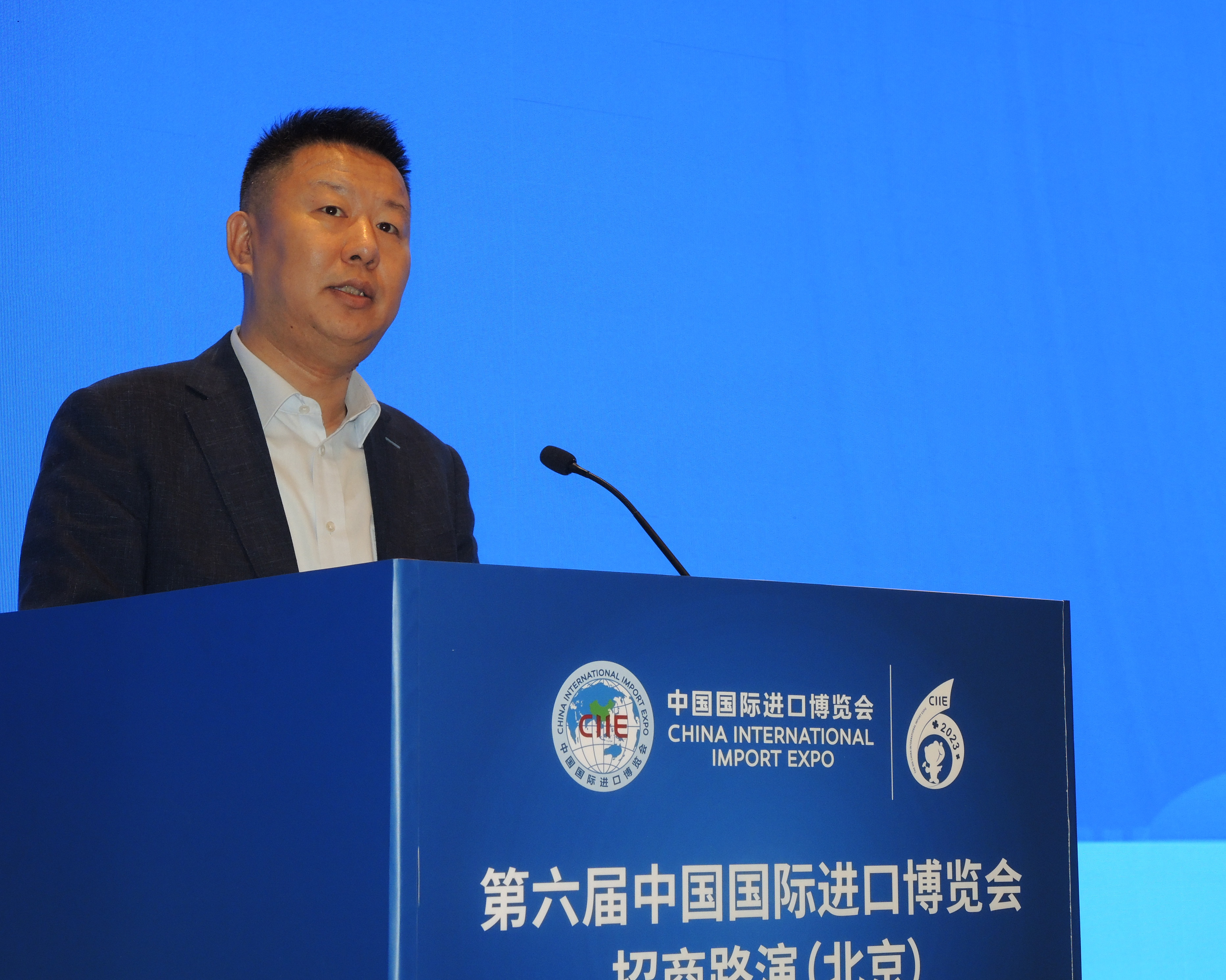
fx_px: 2504
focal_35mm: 69
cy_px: 492
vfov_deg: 22.2
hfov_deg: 27.5
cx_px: 589
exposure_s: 1/50
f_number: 3.2
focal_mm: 14.1
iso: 400
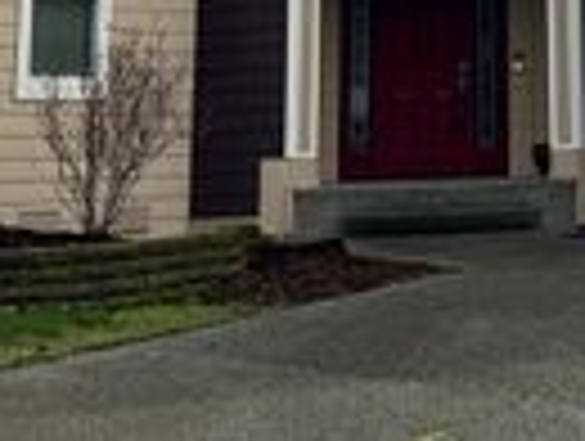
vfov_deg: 14.0
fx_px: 1558
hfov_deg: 20.4
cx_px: 616
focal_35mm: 92
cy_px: -394
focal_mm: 6.76
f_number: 1.78
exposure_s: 1/3597
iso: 80
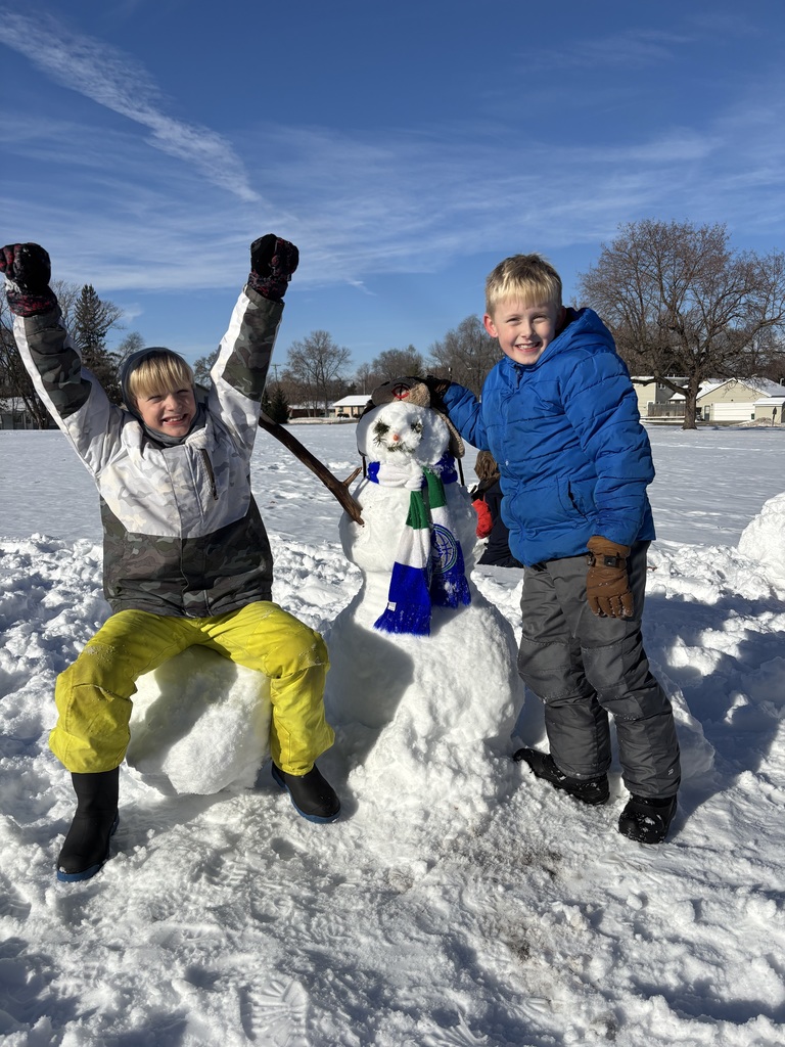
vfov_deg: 67.3
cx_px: 392
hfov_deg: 53.1
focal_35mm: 26
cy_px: 524
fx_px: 786
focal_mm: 5.96
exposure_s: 1/8333
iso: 50
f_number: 1.6
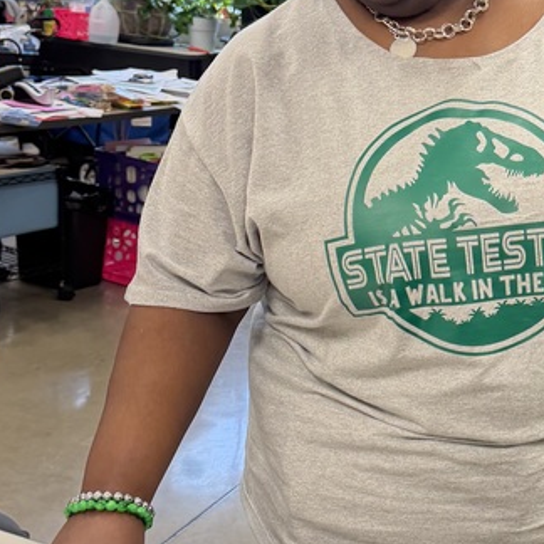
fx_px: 1191
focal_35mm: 67
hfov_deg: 25.1
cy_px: 282
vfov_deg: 25.7
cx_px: 465
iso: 160
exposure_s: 1/60
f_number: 1.78
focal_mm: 6.76
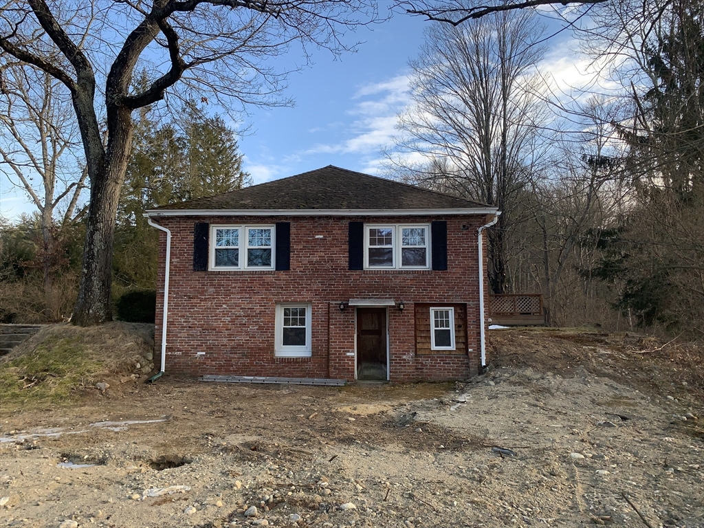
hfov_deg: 67.3
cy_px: 264
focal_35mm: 26
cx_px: 352
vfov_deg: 53.1
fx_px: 529
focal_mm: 4.25
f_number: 1.8
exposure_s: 1/737
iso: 25
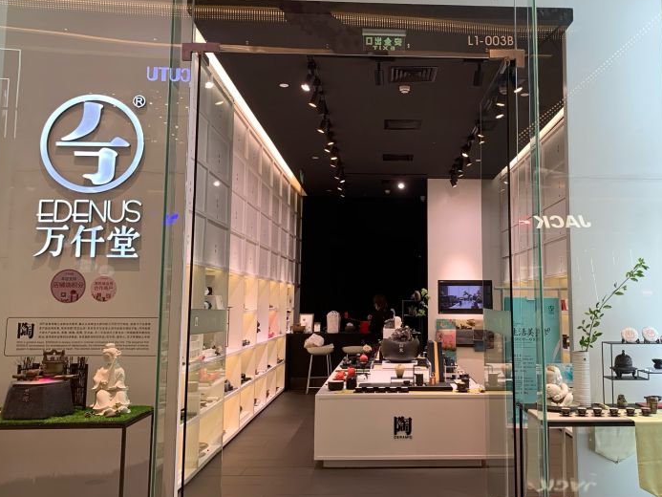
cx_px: 408
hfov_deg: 52.1
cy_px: 232
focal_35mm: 35
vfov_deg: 40.7
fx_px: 669
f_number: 1.8
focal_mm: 4.25
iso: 32
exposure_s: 1/100
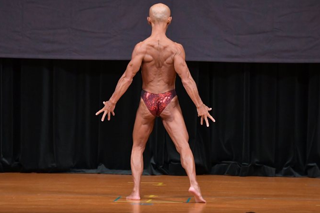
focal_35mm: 312
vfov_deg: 4.4
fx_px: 2772
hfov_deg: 6.6
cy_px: 92
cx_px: 159
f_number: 5.6
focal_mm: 180
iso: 5000
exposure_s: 1/400
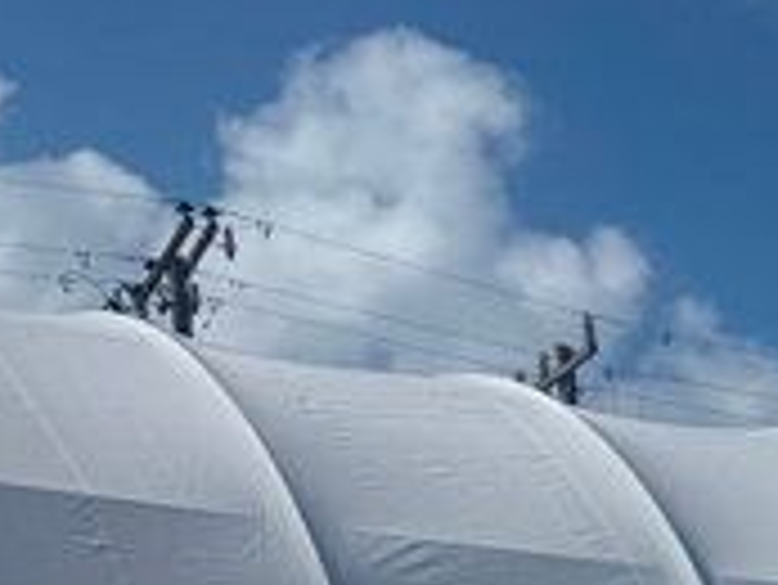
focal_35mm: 142
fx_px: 3194
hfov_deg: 10.8
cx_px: 2114
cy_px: 1354
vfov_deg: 9.4
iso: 80
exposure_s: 1/14286
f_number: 1.78
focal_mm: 6.76
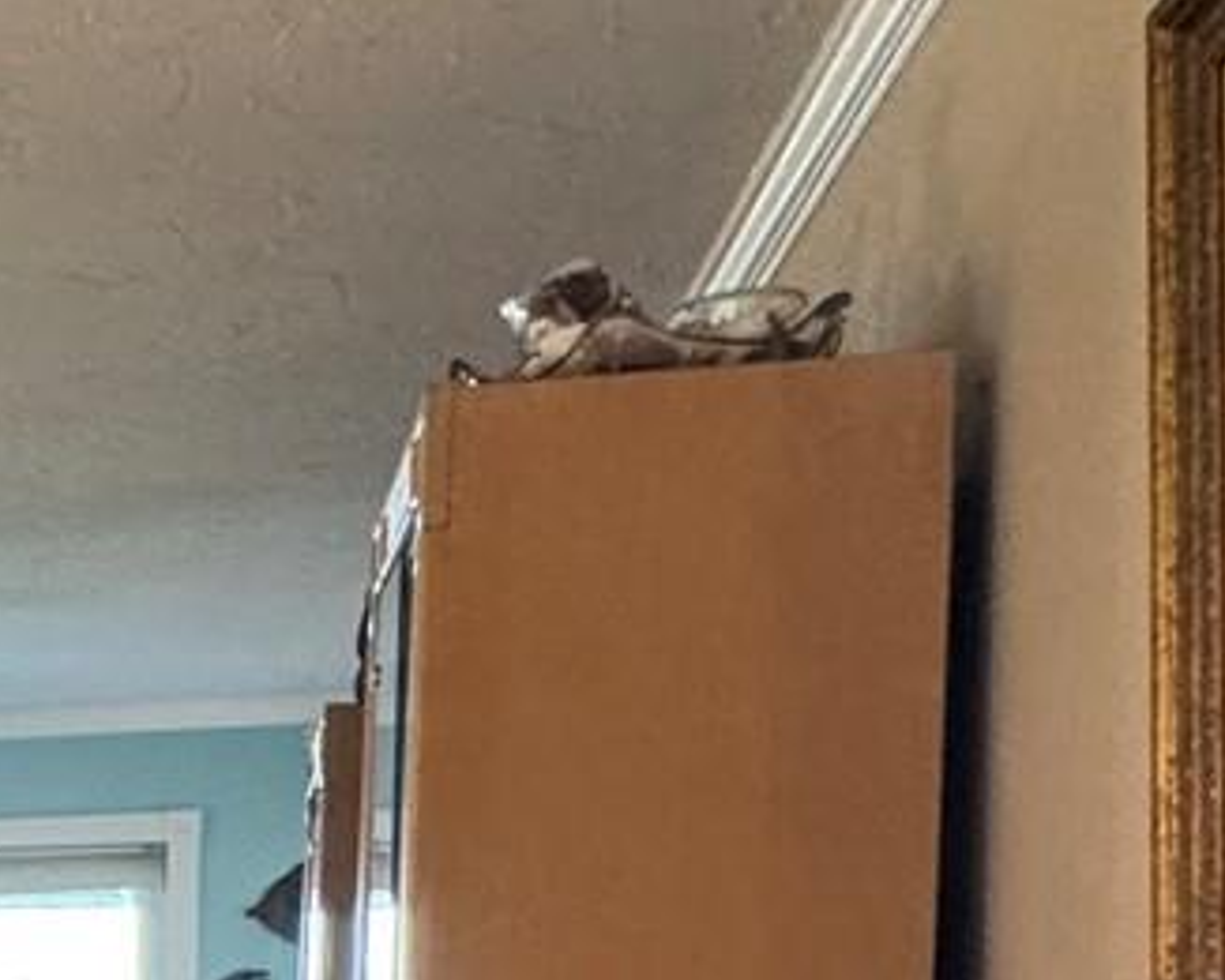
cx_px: -932
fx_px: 2430
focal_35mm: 67
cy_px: 1104
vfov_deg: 21.5
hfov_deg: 20.6
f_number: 2.2
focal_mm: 2.22
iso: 400
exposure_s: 1/60
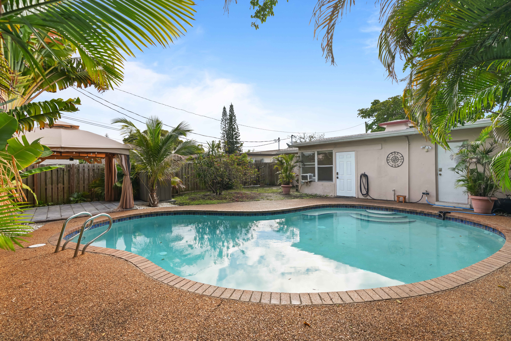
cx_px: 256
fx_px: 227
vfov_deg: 73.7
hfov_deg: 96.7
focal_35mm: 16
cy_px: 170
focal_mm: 16
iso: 50
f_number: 5.6
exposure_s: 1/30
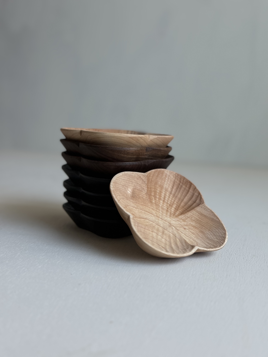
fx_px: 495
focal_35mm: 48
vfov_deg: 39.7
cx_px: 134
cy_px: 178
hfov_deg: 30.3
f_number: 1.78
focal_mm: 6.76
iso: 200
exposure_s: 1/40
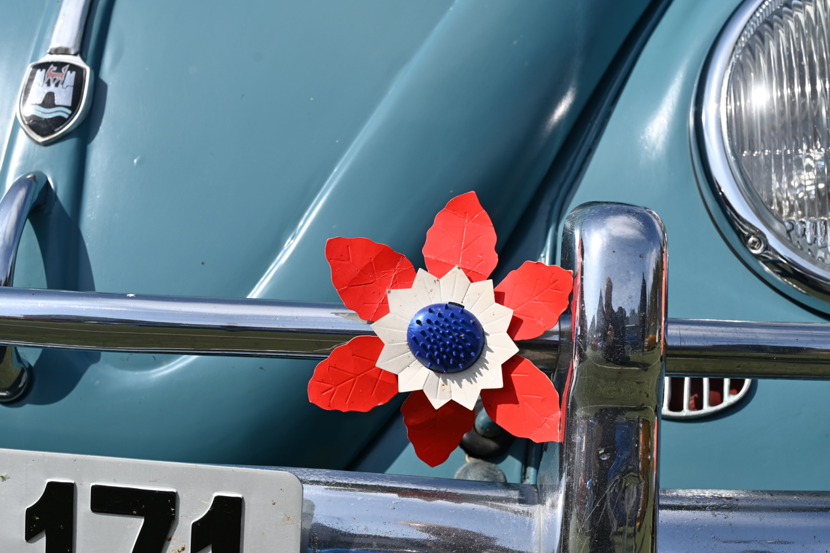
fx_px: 1475
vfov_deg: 21.2
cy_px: 294
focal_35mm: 64
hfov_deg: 31.4
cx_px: 446
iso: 100
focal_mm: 50
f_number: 8
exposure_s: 1/500
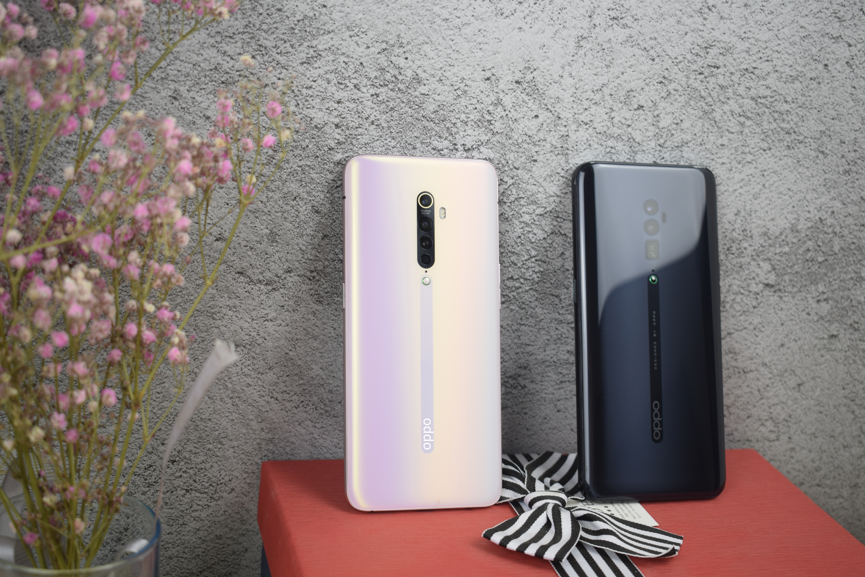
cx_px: 432
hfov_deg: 37.9
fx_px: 1261
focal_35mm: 52
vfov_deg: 25.8
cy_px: 288
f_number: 4.5
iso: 100
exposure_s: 1/20
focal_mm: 35
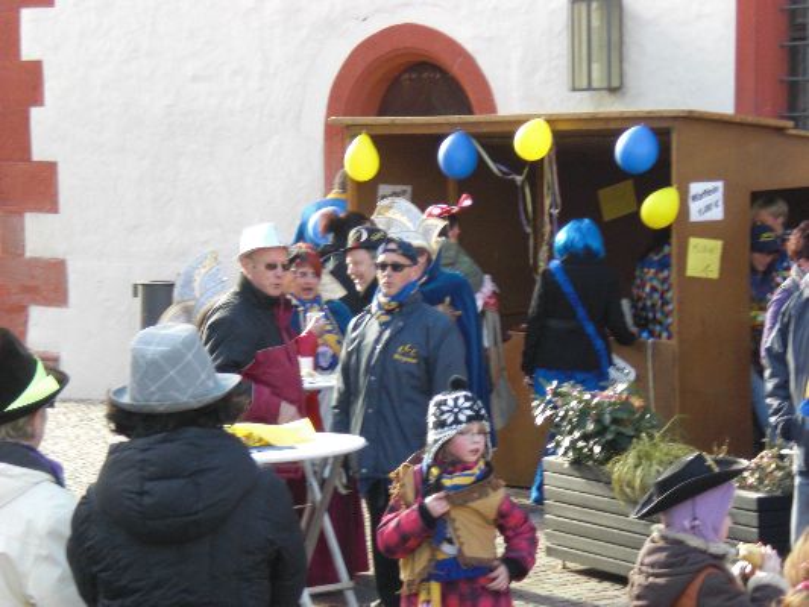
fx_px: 2665
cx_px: 404
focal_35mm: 114
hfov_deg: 17.3
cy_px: 304
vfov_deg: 13.0
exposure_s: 1/100
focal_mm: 18.9
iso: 200
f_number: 5.9
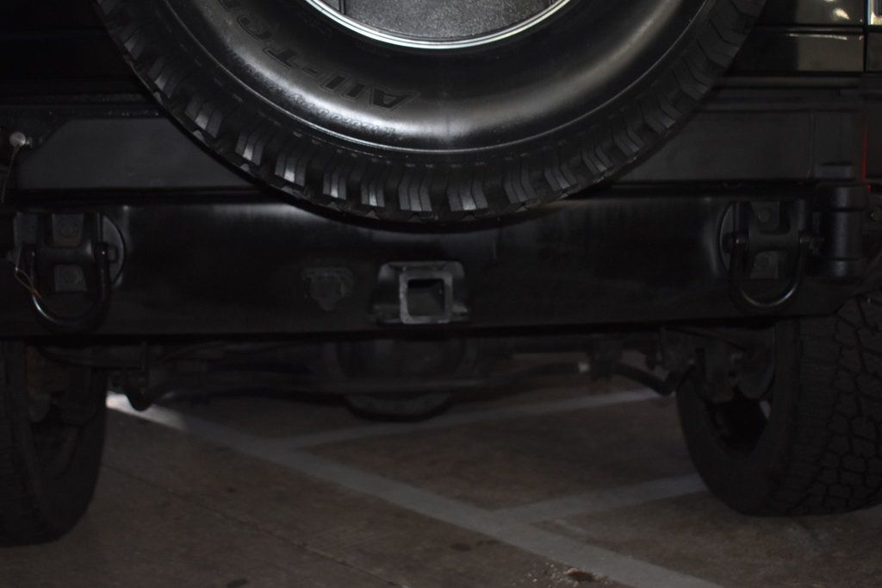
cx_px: 441
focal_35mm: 44
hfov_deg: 45.0
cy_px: 294
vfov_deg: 30.8
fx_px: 1065
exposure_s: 1/60
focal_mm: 29
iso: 1600
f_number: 4.2
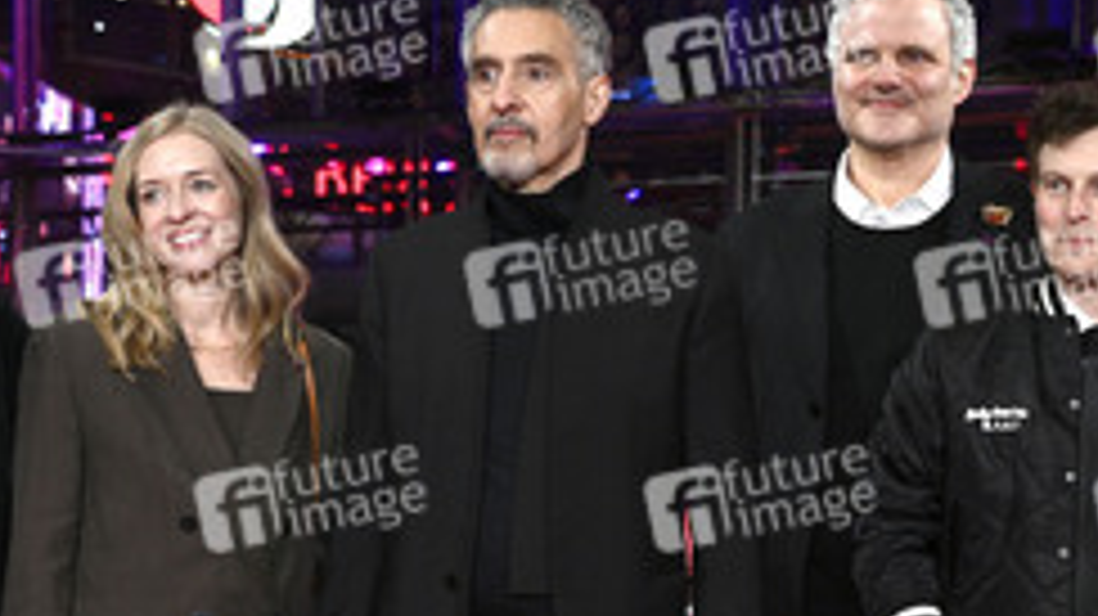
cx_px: 641
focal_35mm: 93
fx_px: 2706
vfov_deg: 13.0
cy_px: 387
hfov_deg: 22.9
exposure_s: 1/250
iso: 4000
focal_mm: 48
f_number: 5.6
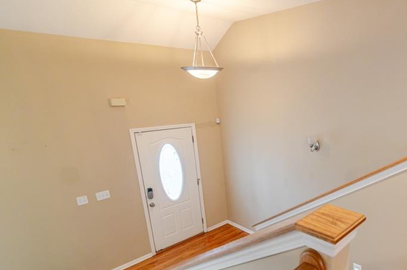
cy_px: 172
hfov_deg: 70.2
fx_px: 271
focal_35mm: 24
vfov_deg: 52.4
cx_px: 291
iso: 500
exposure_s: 1/100
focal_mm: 16
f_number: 4
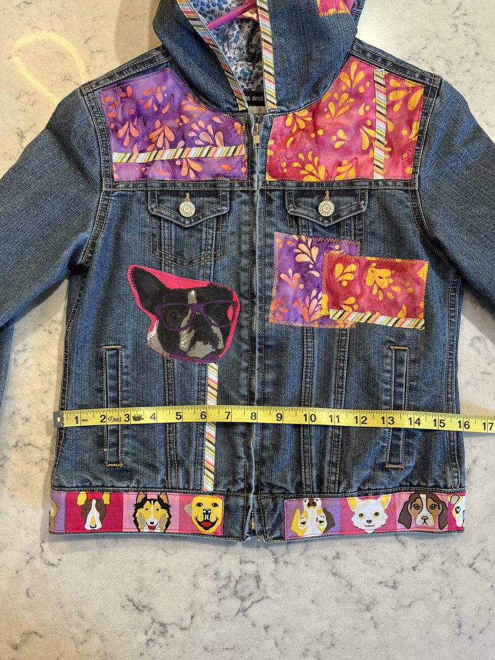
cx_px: 248
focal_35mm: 26
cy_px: 330
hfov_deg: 53.1
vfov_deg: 67.3
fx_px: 496
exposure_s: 1/60
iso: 80
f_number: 1.5
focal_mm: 5.7
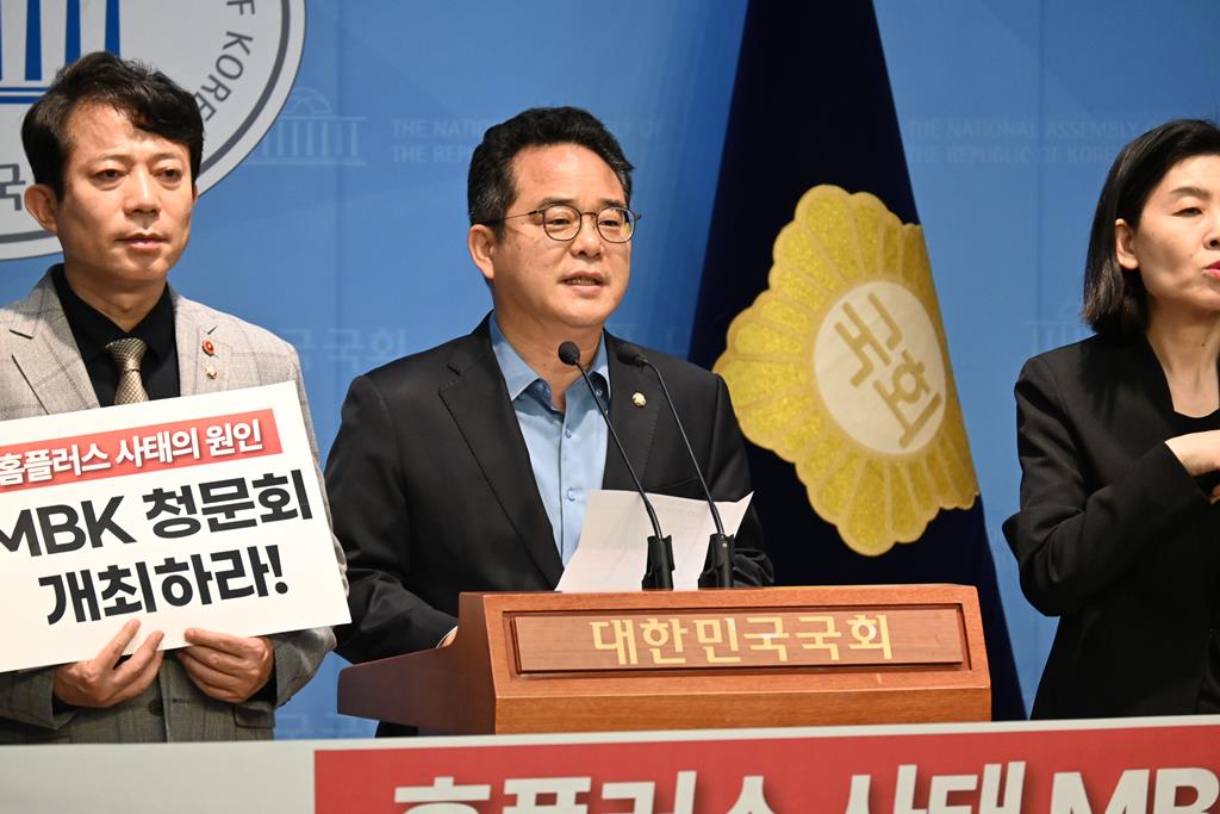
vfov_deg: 5.0
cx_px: 610
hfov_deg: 7.4
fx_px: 9405
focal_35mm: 278
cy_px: 407
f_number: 5.6
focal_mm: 185
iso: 1800
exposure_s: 1/250
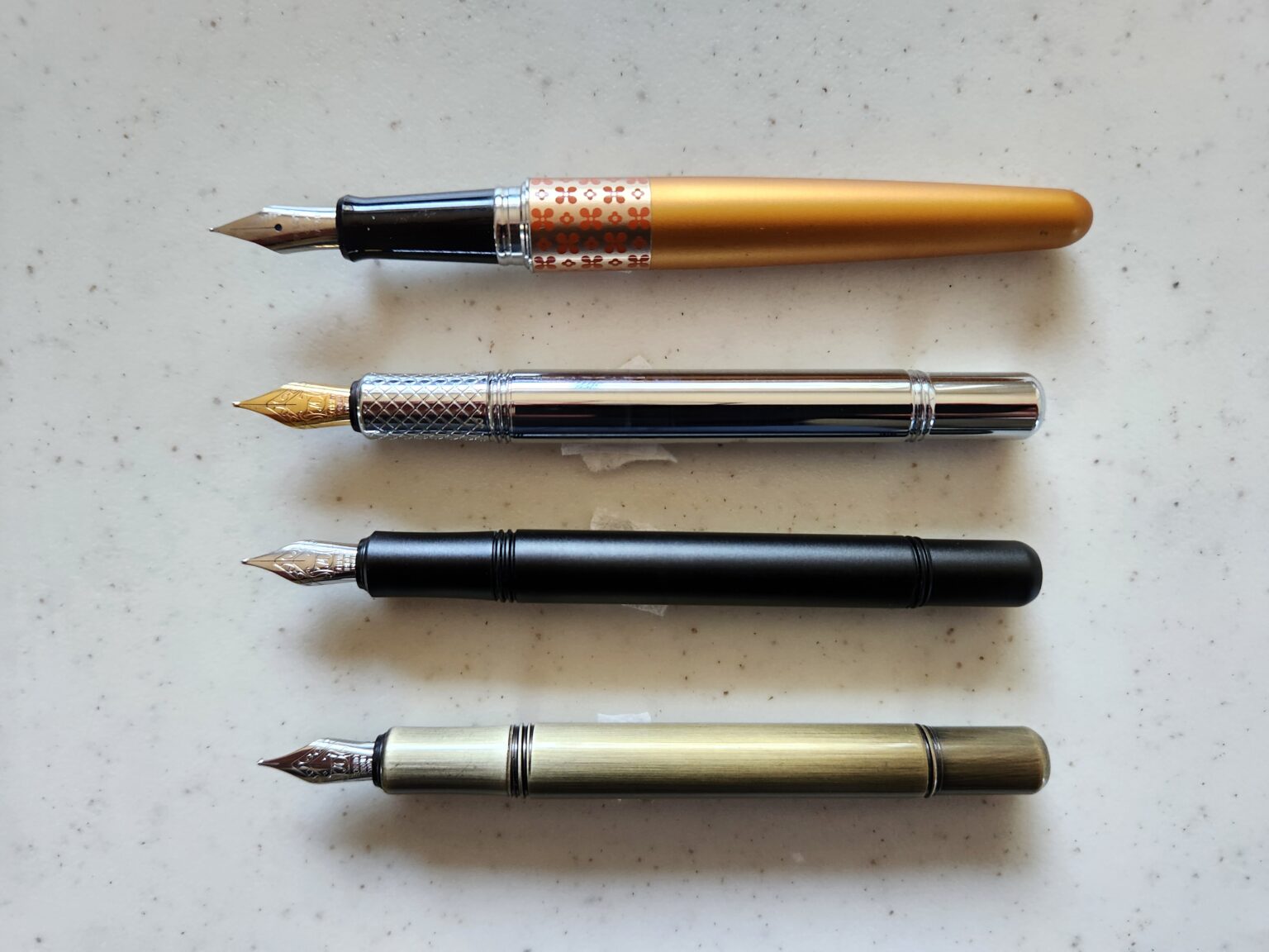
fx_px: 843
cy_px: 476
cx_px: 634
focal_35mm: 23
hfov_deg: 73.9
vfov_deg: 58.9
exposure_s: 1/180
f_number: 1.8
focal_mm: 5.4
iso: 200
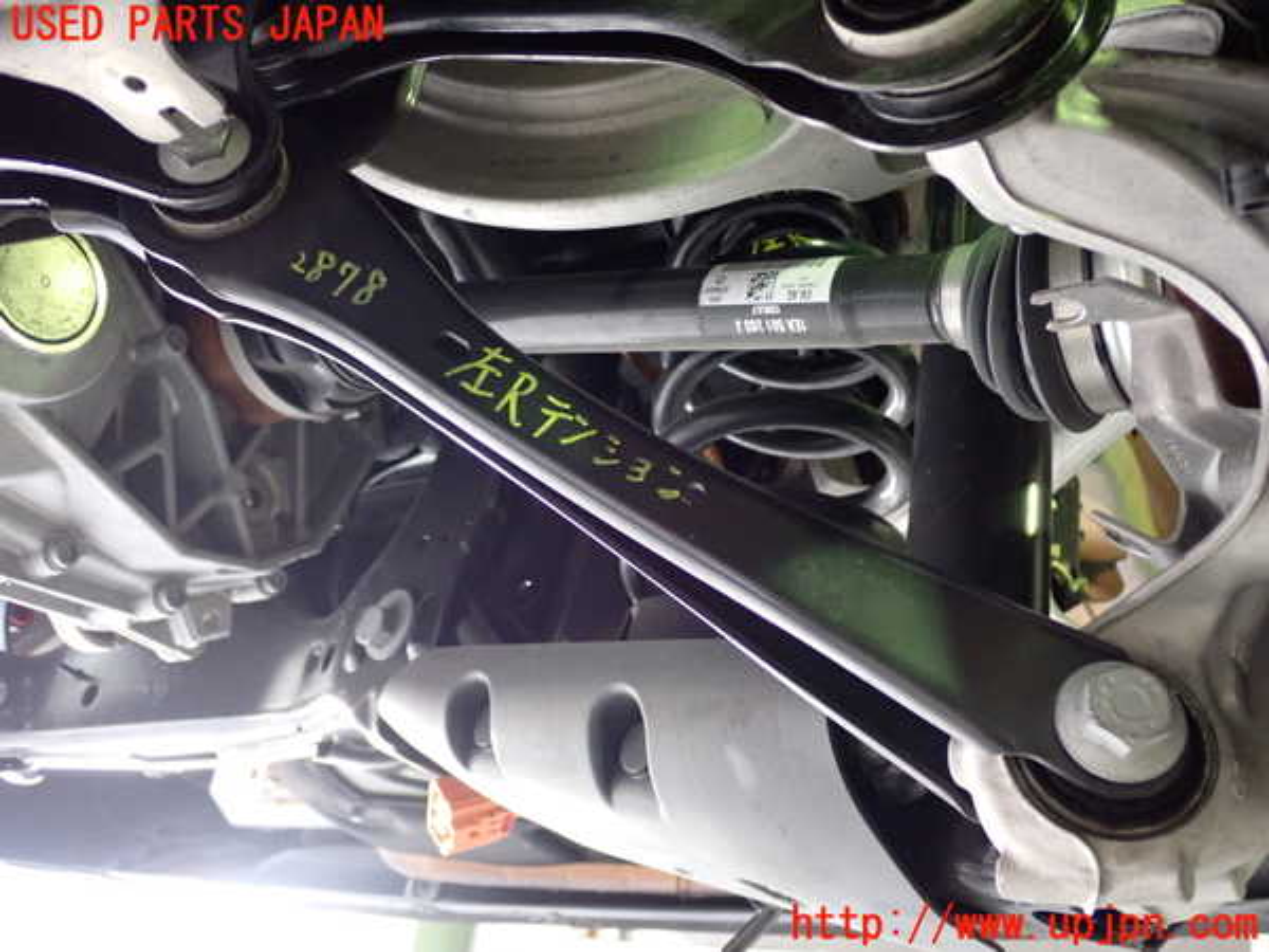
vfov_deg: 35.1
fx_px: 1503
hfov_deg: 45.8
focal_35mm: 41
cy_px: 476
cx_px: 634
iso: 800
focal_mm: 7.31
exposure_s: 1/20
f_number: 2.8
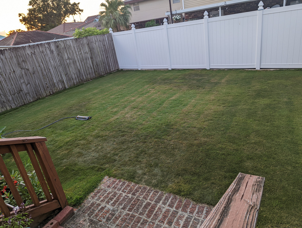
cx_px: 151
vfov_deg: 56.9
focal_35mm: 24
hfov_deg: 71.5
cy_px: 114
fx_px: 210
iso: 31
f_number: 1.85
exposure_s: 1/64.4
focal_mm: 6.81
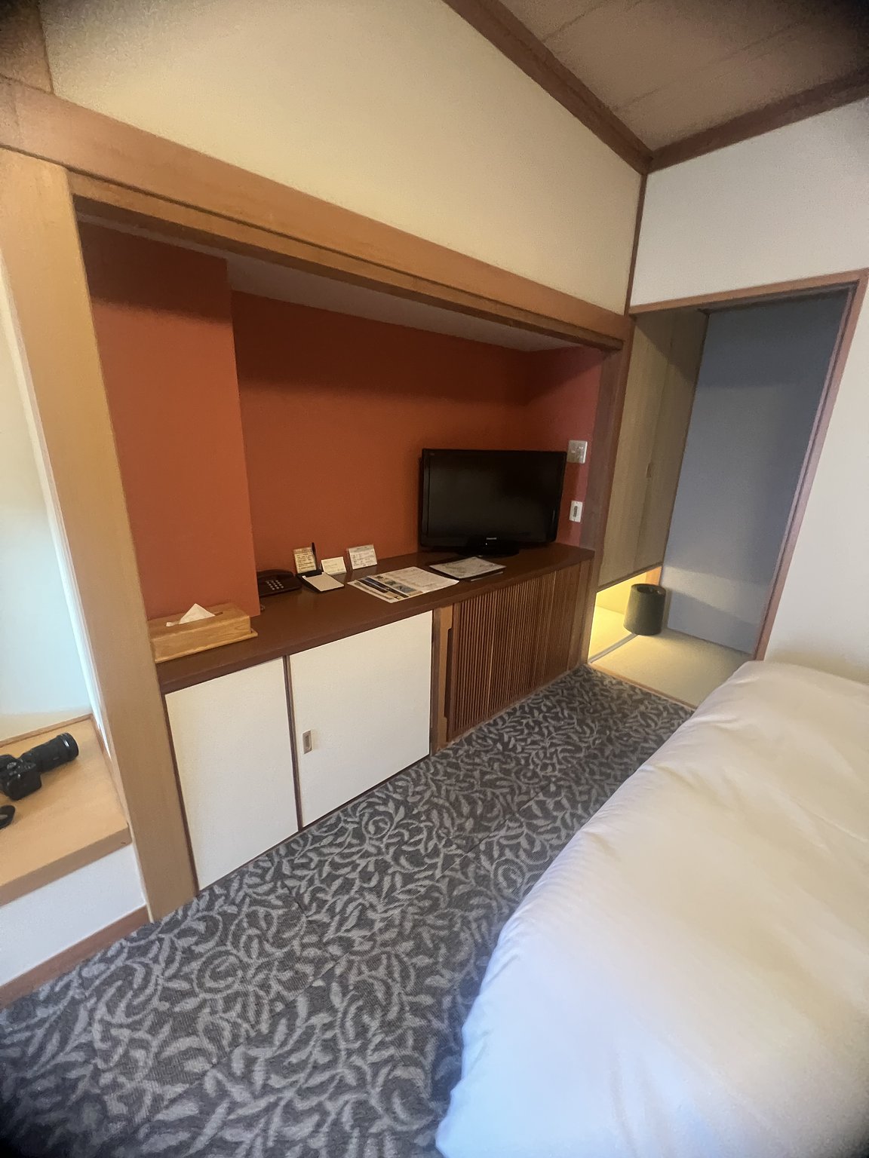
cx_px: 434
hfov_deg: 89.9
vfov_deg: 106.2
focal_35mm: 13
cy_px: 579
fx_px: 435
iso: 500
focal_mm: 1.57
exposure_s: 1/60
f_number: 1.8
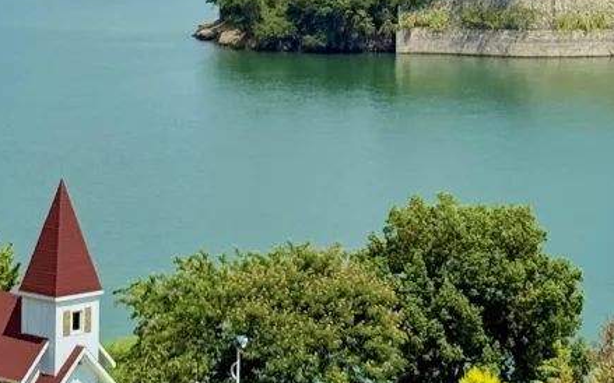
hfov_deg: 12.5
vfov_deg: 7.6
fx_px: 2793
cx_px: 434
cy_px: -261
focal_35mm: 167
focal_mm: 6.76
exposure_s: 1/9901
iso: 64
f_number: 1.78
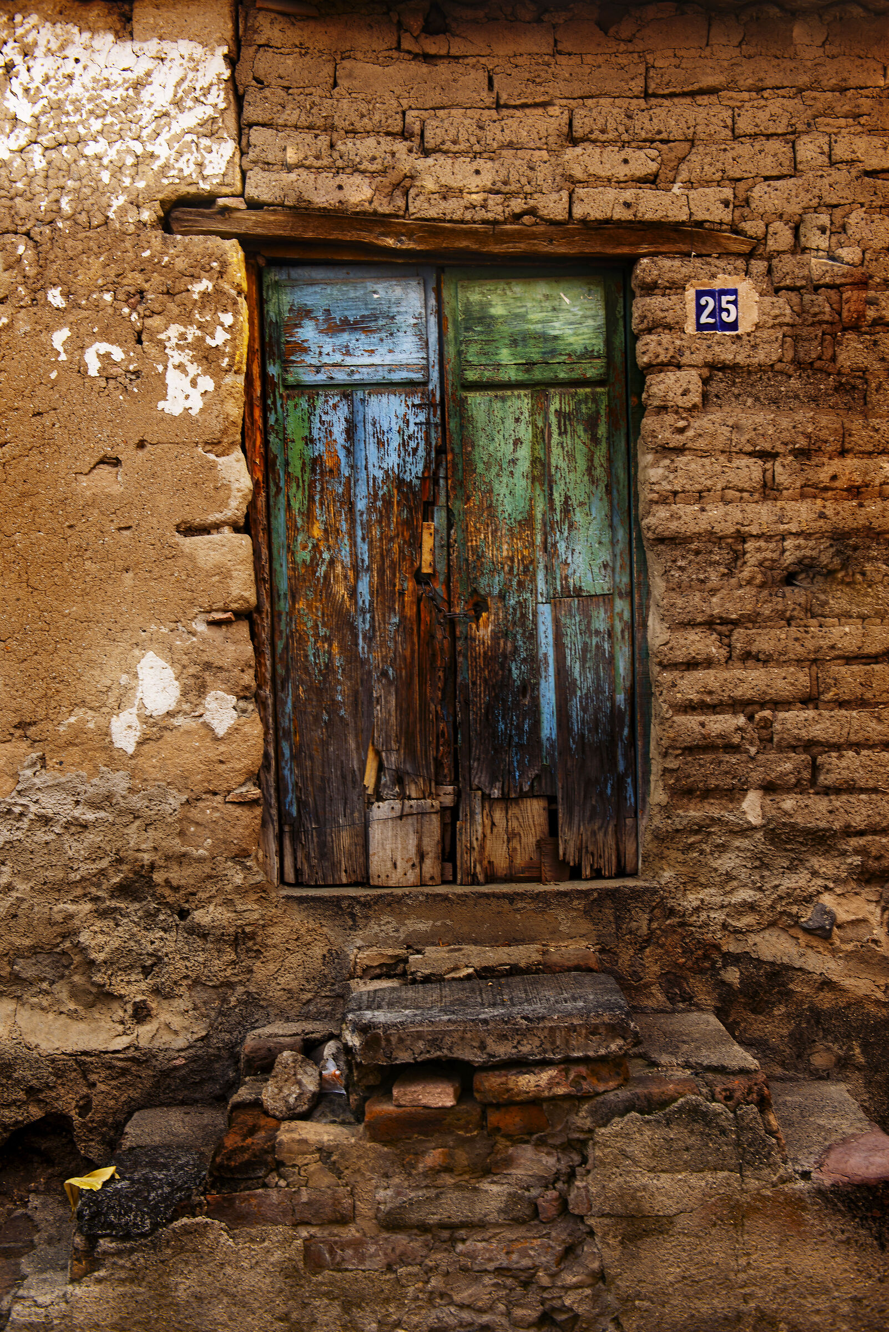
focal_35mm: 38
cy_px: 666
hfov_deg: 35.1
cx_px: 444
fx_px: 1406
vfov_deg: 50.7
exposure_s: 1/25
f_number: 5.6
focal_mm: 38
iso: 125
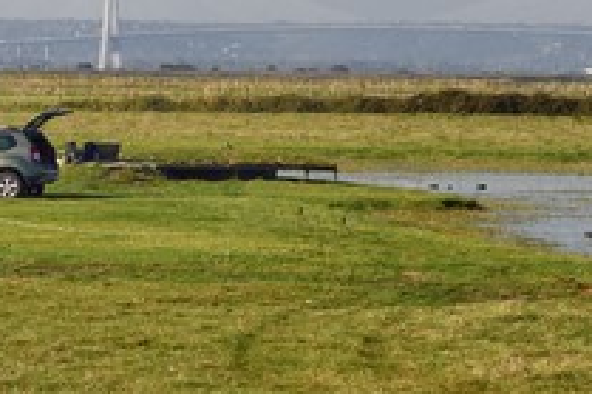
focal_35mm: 302
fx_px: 4962
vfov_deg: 4.5
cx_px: 405
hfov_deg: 6.8
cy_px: 6
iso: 200
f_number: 16
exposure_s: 1/160
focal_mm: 150
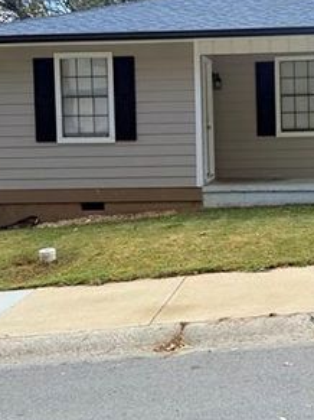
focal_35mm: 55
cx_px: 245
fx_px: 666
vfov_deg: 34.7
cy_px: 152
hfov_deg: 26.1
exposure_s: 1/2370
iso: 100
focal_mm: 6.76
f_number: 1.78
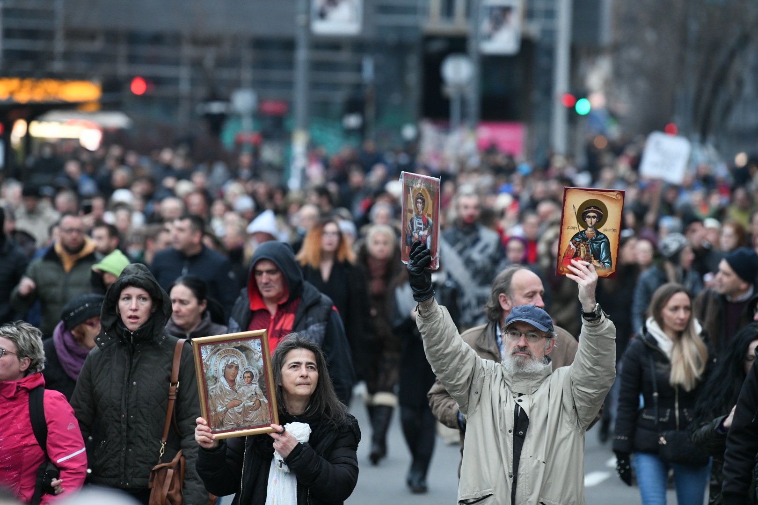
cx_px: 379
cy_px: 252
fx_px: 4211
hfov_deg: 10.3
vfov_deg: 6.9
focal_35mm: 200
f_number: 4
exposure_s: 1/125
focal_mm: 200
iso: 2500
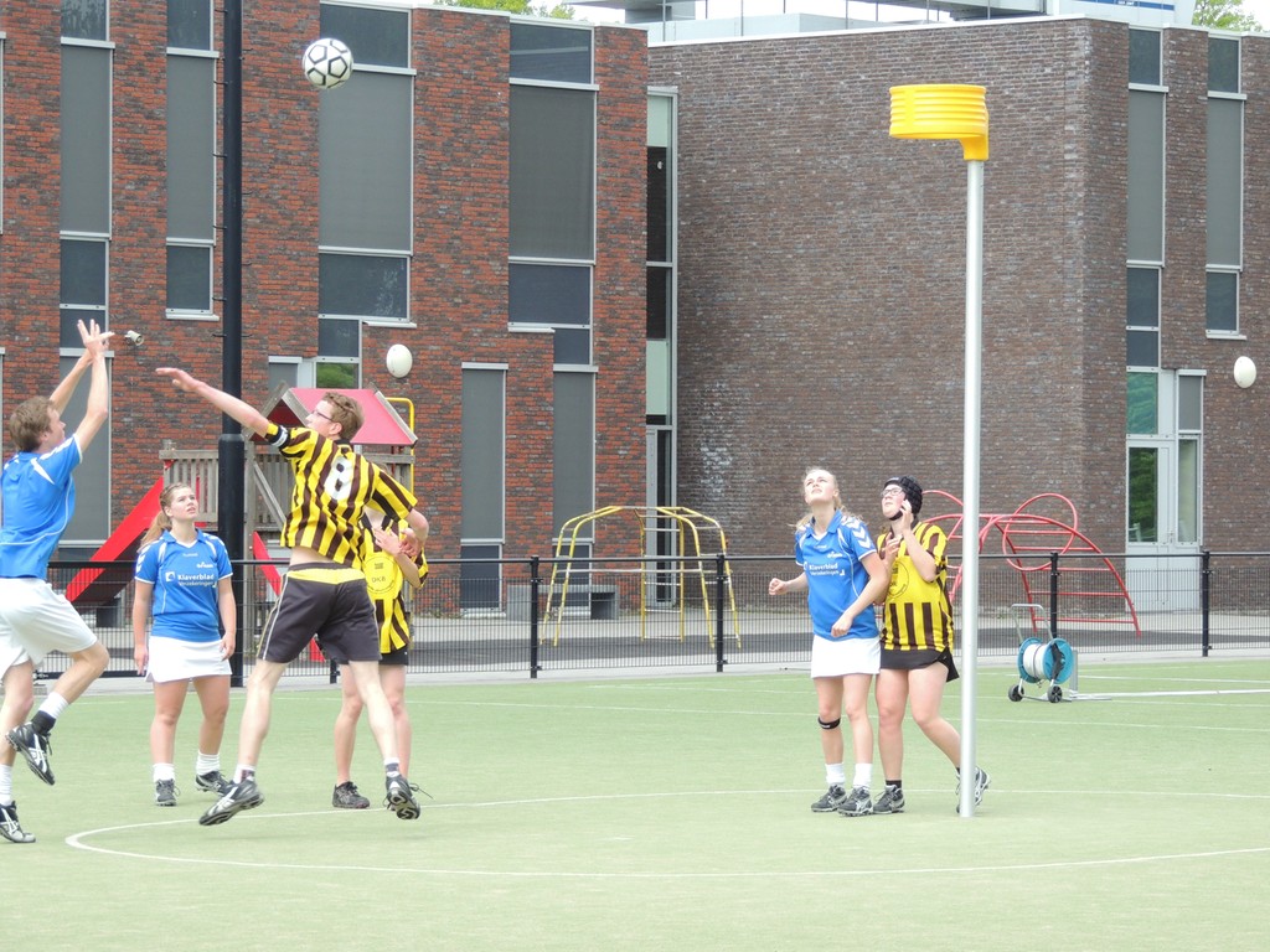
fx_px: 5687
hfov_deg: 12.7
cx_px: 635
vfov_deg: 9.6
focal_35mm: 155
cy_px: 476
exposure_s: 1/500
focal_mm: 27.6
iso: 250
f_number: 4.4
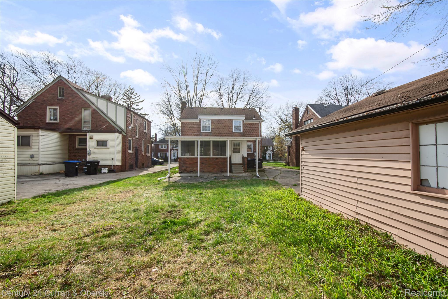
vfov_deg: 77.3
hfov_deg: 100.4
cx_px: 224
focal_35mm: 15
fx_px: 187
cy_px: 150
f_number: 11
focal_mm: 10
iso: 100
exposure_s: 1/50
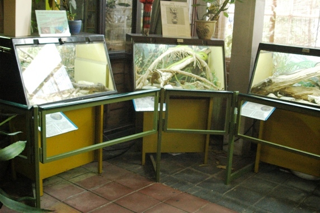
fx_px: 373
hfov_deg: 46.4
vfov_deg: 31.8
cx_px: 160
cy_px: 106
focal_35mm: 42
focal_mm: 28
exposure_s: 1/30
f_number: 5.6
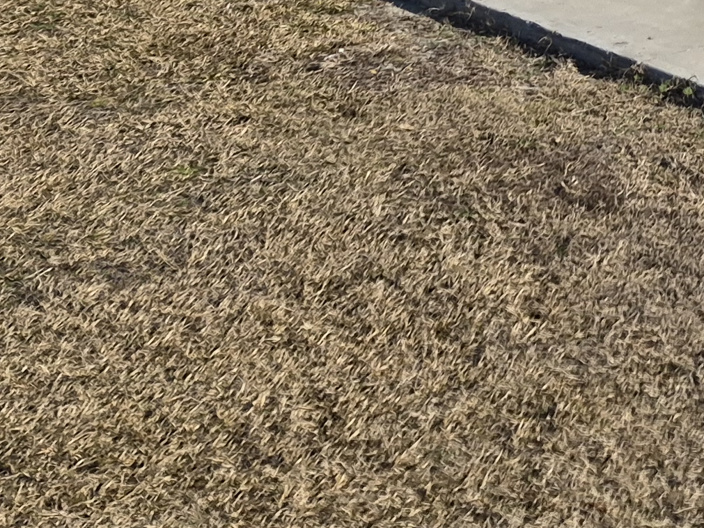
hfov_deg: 19.3
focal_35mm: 91
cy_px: -496
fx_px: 1850
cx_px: 992
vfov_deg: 14.0
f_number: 1.8
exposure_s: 1/7456
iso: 80
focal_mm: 5.4
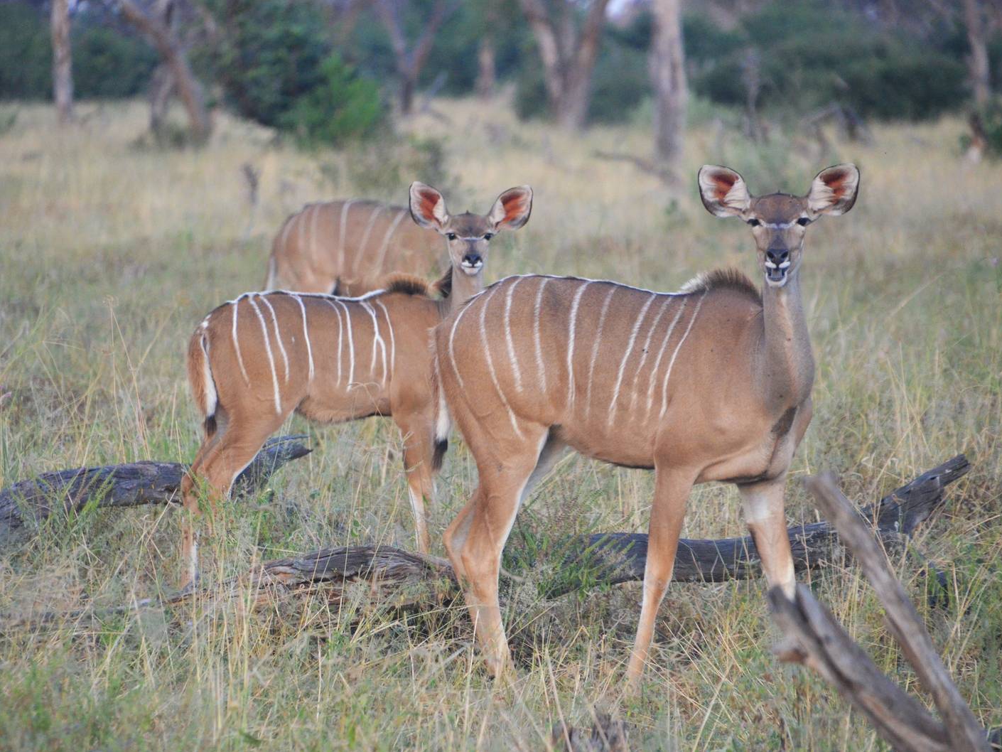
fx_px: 12767
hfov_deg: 4.5
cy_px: 376
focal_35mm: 441
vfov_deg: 3.4
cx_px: 465
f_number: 7.1
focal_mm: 270
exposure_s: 1/800
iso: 2500
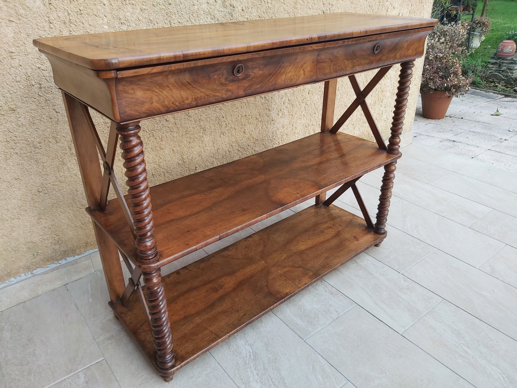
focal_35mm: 26
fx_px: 388
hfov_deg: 67.3
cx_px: 258
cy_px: 194
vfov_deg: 53.1
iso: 80
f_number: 1.7
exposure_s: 1/60
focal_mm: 3.92
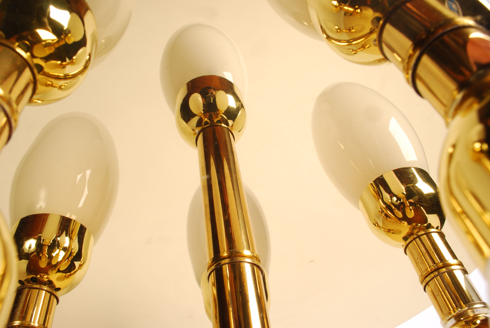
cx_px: 245
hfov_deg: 67.3
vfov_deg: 48.0
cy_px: 164
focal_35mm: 27
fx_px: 368
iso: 100
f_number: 11
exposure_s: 1/100
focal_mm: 18
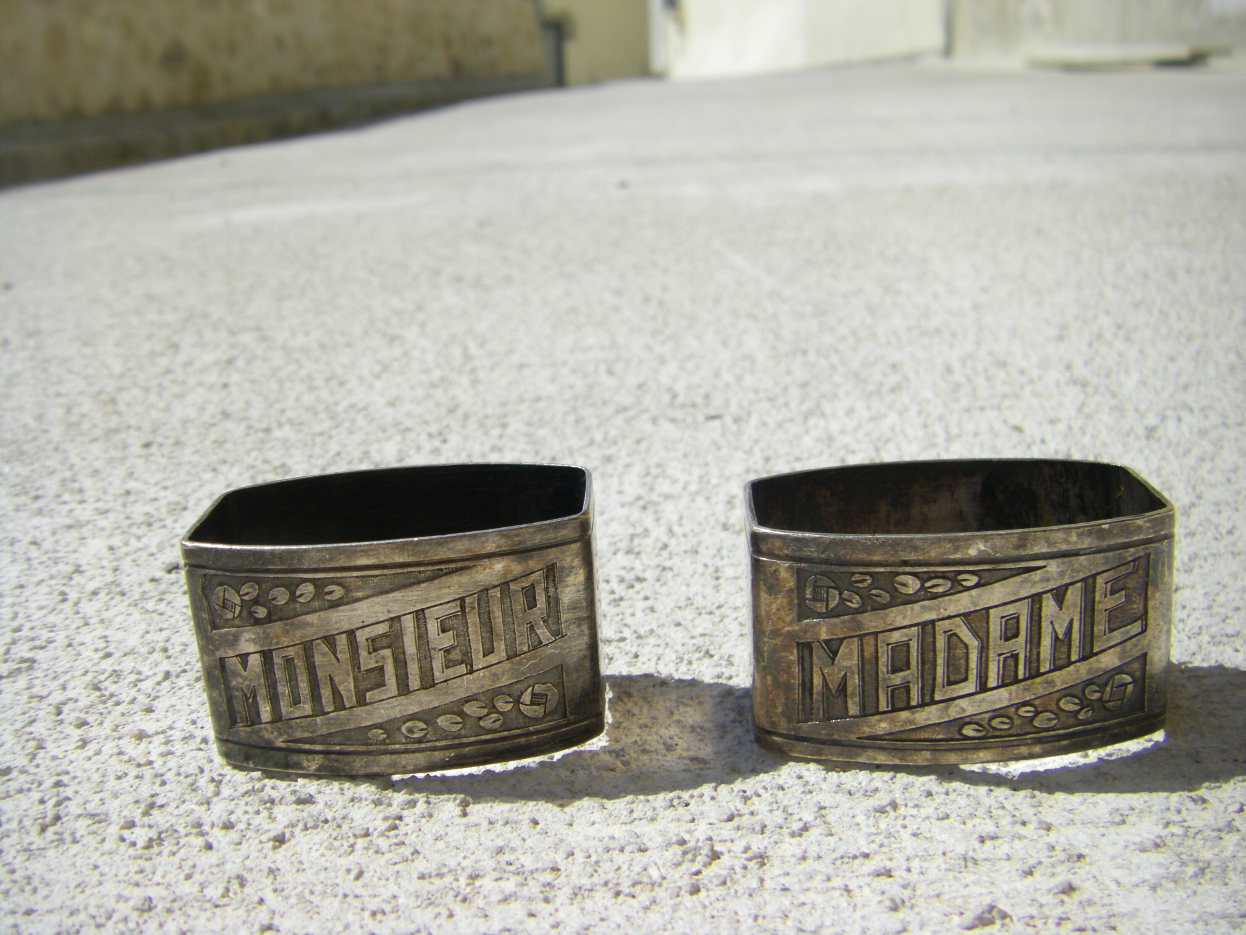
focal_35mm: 38
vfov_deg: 37.7
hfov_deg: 49.0
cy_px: 468
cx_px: 623
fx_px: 1368
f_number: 7
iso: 64
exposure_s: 1/320
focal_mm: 6.3
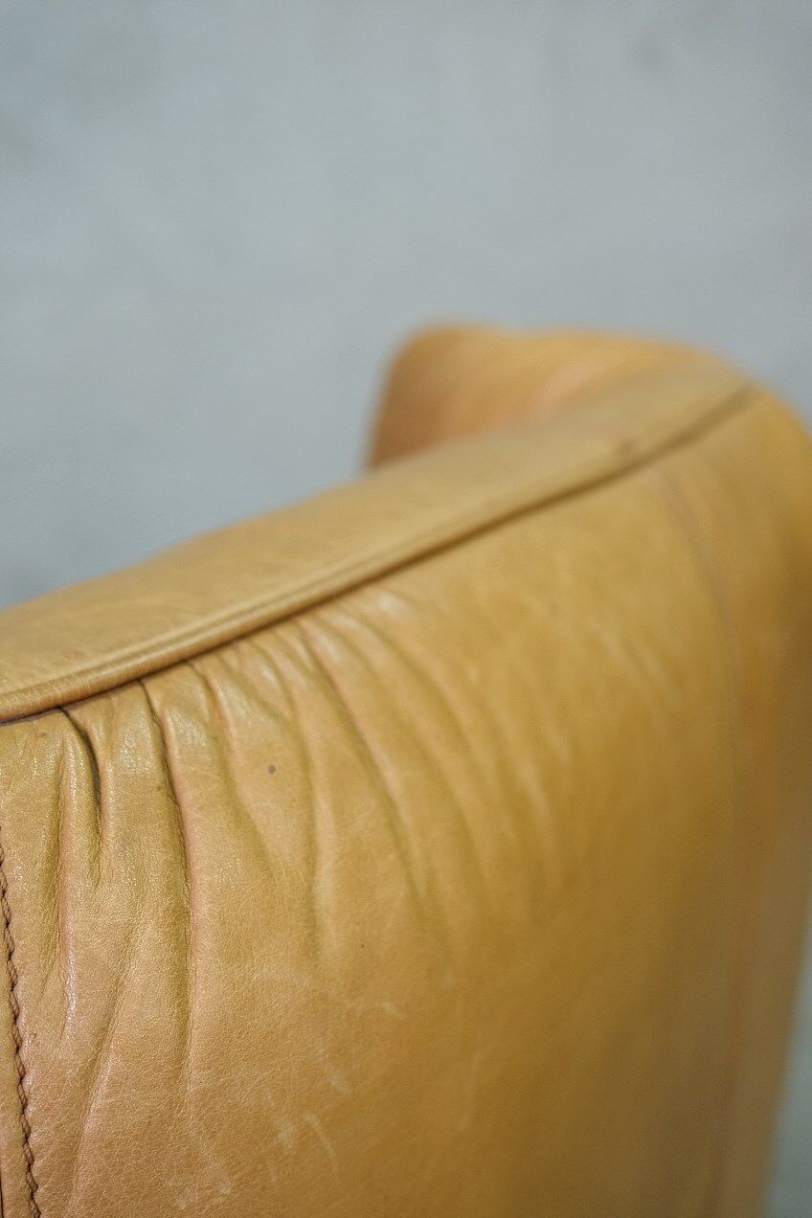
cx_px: 406
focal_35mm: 39
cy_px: 609
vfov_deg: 49.6
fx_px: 1319
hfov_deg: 34.2
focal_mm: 26
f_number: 4
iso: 1600
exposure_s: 1/40
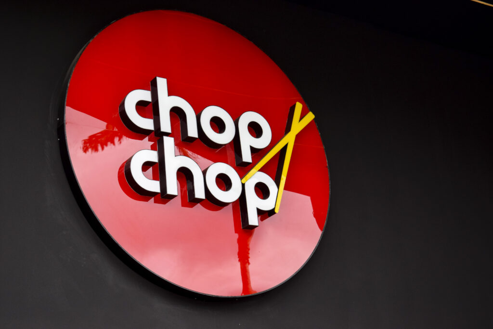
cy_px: 164
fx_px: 986
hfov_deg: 28.1
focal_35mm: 72
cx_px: 246
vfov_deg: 18.9
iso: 800
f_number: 6.7
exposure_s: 1/350
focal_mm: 48
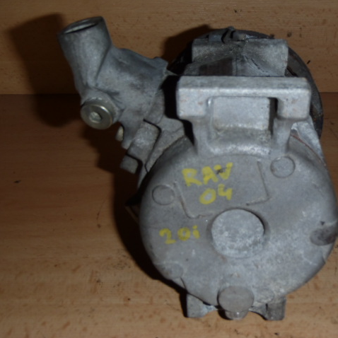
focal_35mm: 45
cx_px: 203
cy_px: 169
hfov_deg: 37.4
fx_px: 497
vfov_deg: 37.6
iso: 100
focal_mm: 6.83
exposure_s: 1/40
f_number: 4.6
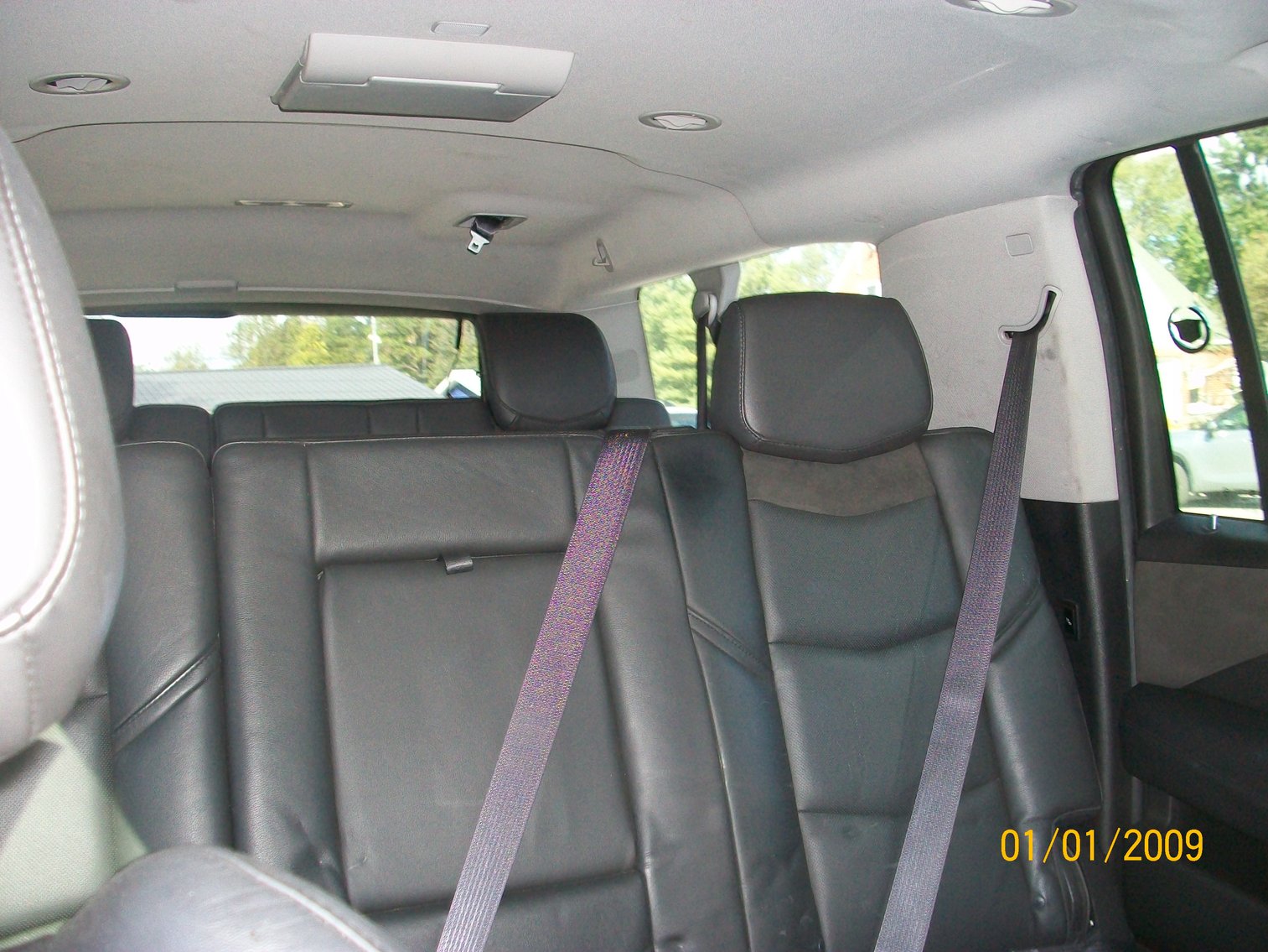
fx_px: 1246
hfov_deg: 54.0
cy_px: 476
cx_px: 634
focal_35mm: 34
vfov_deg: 41.8
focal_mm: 5.7
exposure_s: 1/60
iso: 160
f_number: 2.8
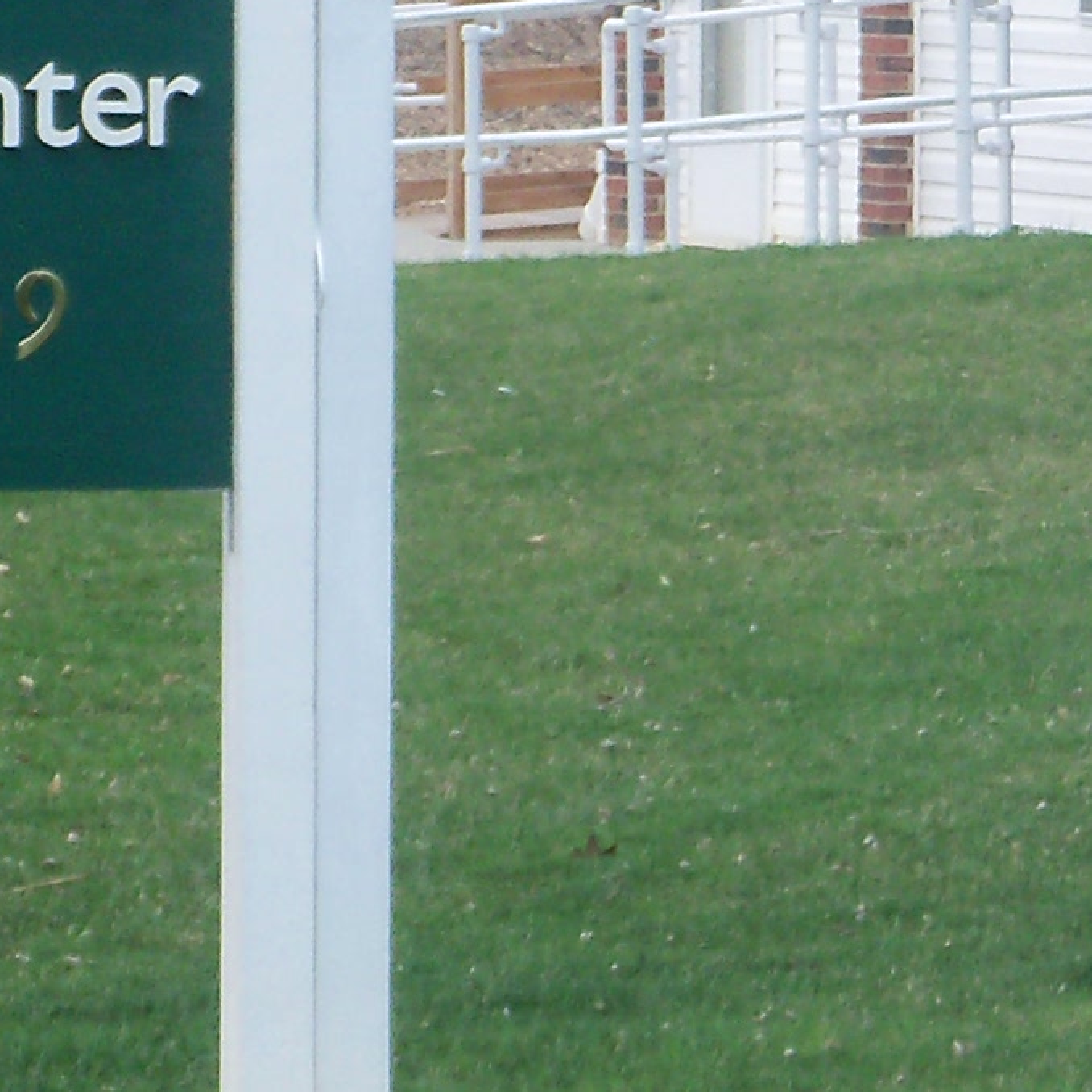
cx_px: 1417
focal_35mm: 338
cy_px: 362
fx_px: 12063
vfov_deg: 5.2
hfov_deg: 5.2
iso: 80
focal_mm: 16
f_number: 3.8
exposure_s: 1/320
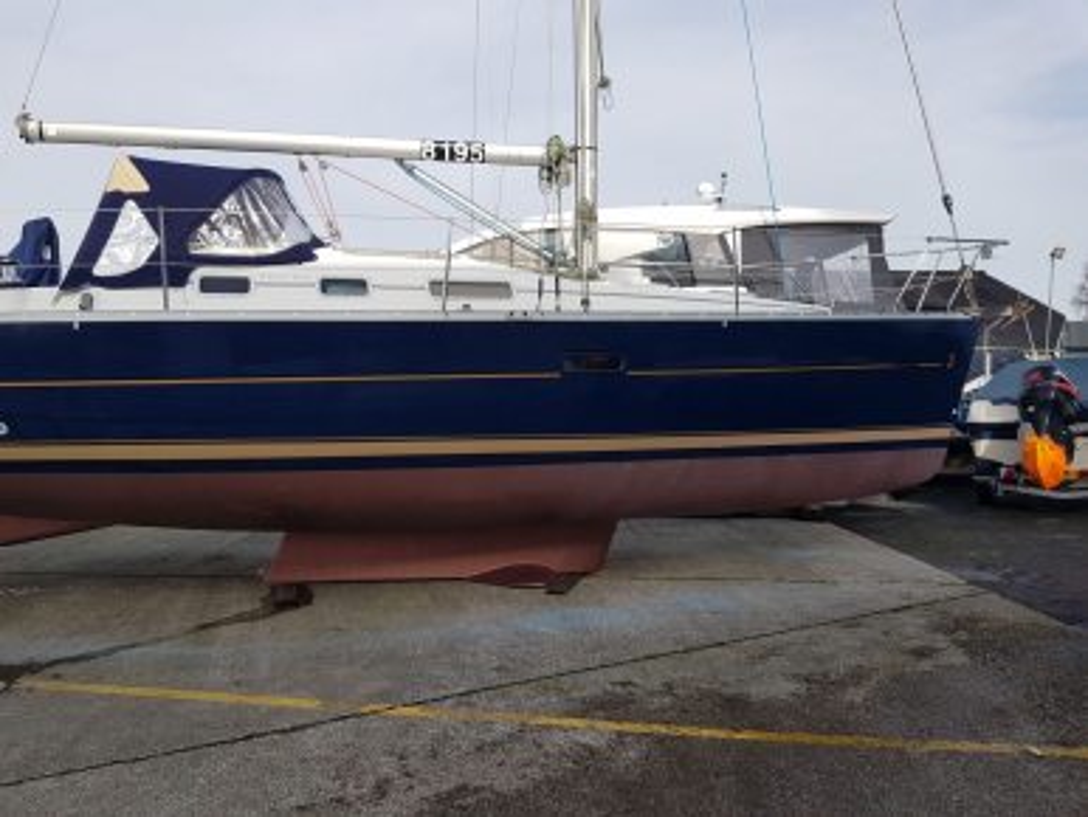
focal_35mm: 26
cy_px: 408
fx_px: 818
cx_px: 544
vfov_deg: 53.1
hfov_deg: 67.3
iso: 40
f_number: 1.7
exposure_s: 1/1336
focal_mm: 4.2
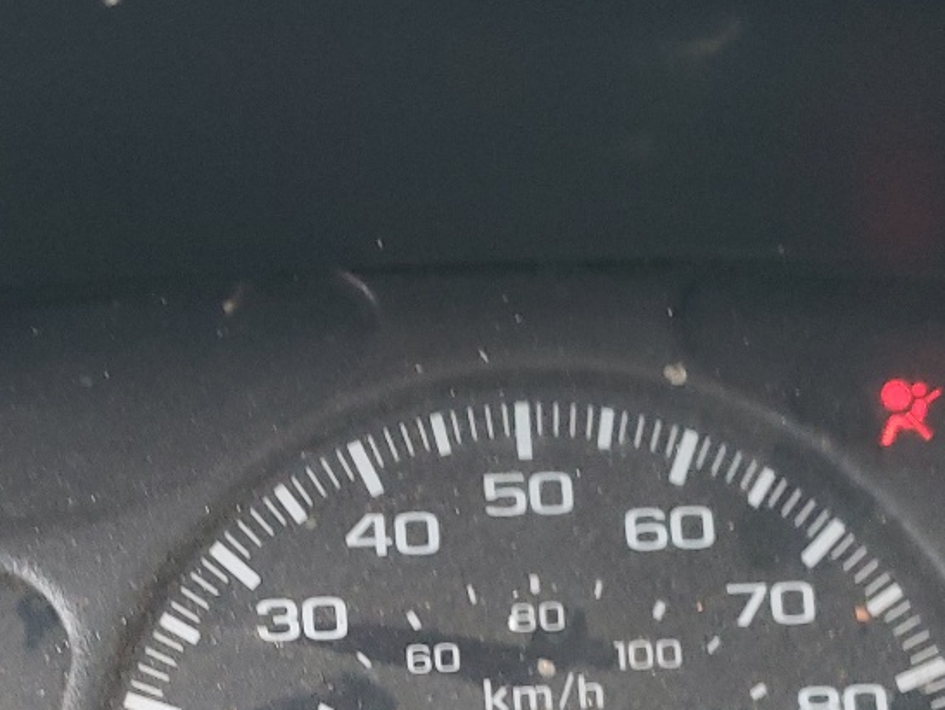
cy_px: 798
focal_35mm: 76
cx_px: 337
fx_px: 2076
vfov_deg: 18.6
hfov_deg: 25.5
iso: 286
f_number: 1.5
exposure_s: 1/30
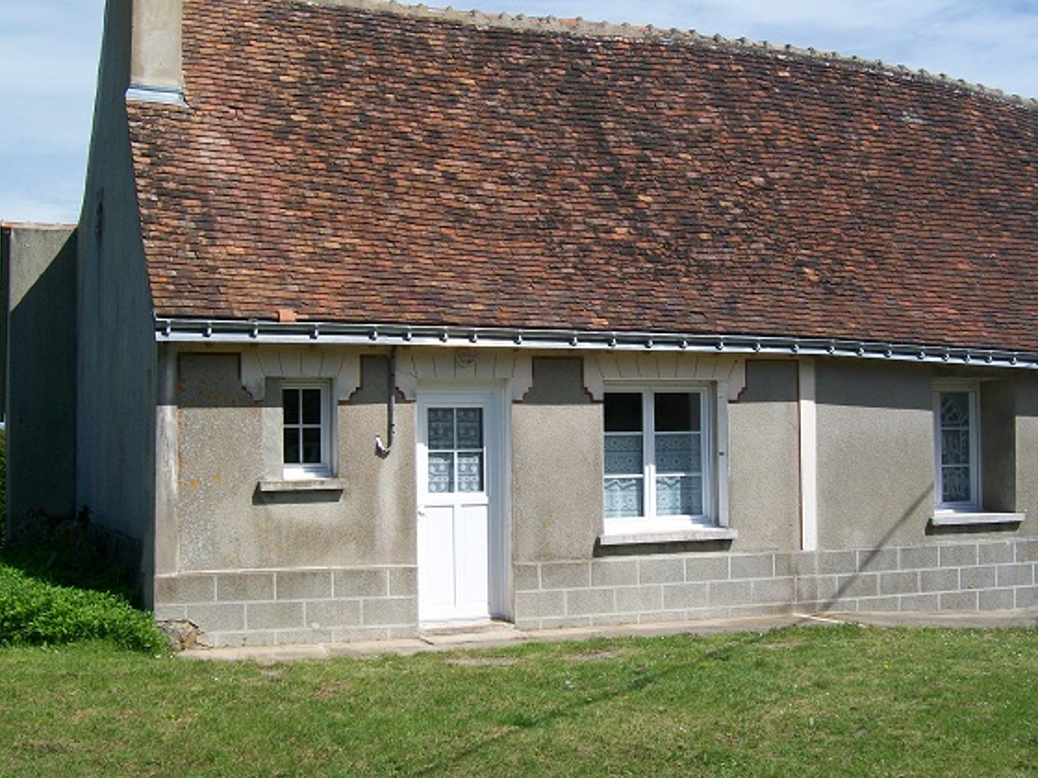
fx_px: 1349
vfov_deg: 32.2
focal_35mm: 45
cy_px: 387
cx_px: 536
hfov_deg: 42.1
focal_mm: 7.6
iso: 64
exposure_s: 1/400
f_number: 5.4
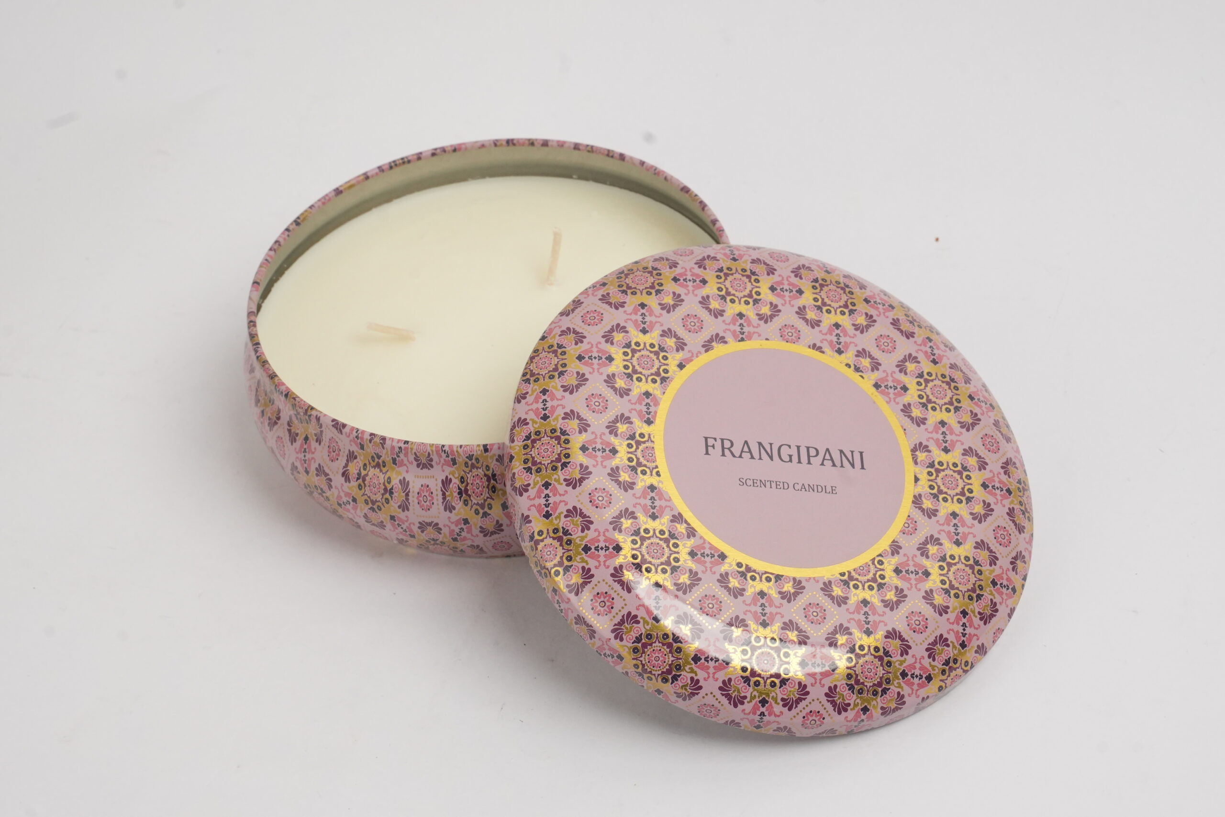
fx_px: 2382
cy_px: 408
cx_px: 612
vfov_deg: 19.5
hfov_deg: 28.8
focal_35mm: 70
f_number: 9.5
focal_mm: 47
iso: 1600
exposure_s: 1/90
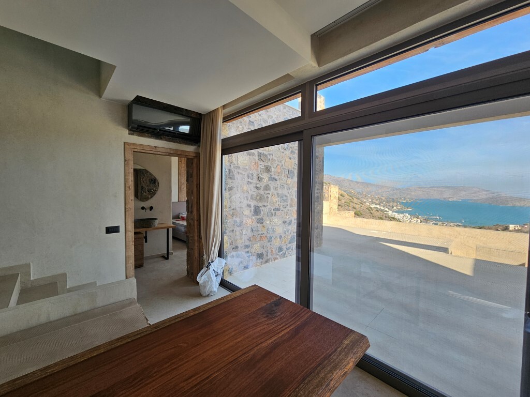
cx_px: 265
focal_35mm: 13
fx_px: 199
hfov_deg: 106.2
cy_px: 198
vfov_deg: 89.9
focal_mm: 2.2
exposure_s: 1/185
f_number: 2.2
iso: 50
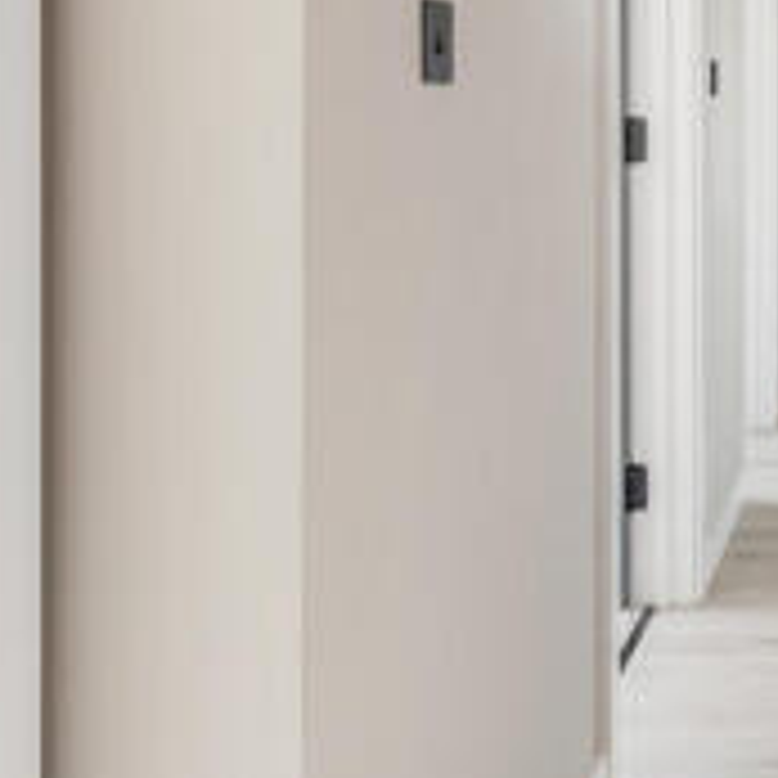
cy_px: 119
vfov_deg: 29.6
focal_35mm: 56
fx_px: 1424
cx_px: 931
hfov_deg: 27.0
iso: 125
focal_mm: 24
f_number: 10
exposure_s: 1.6
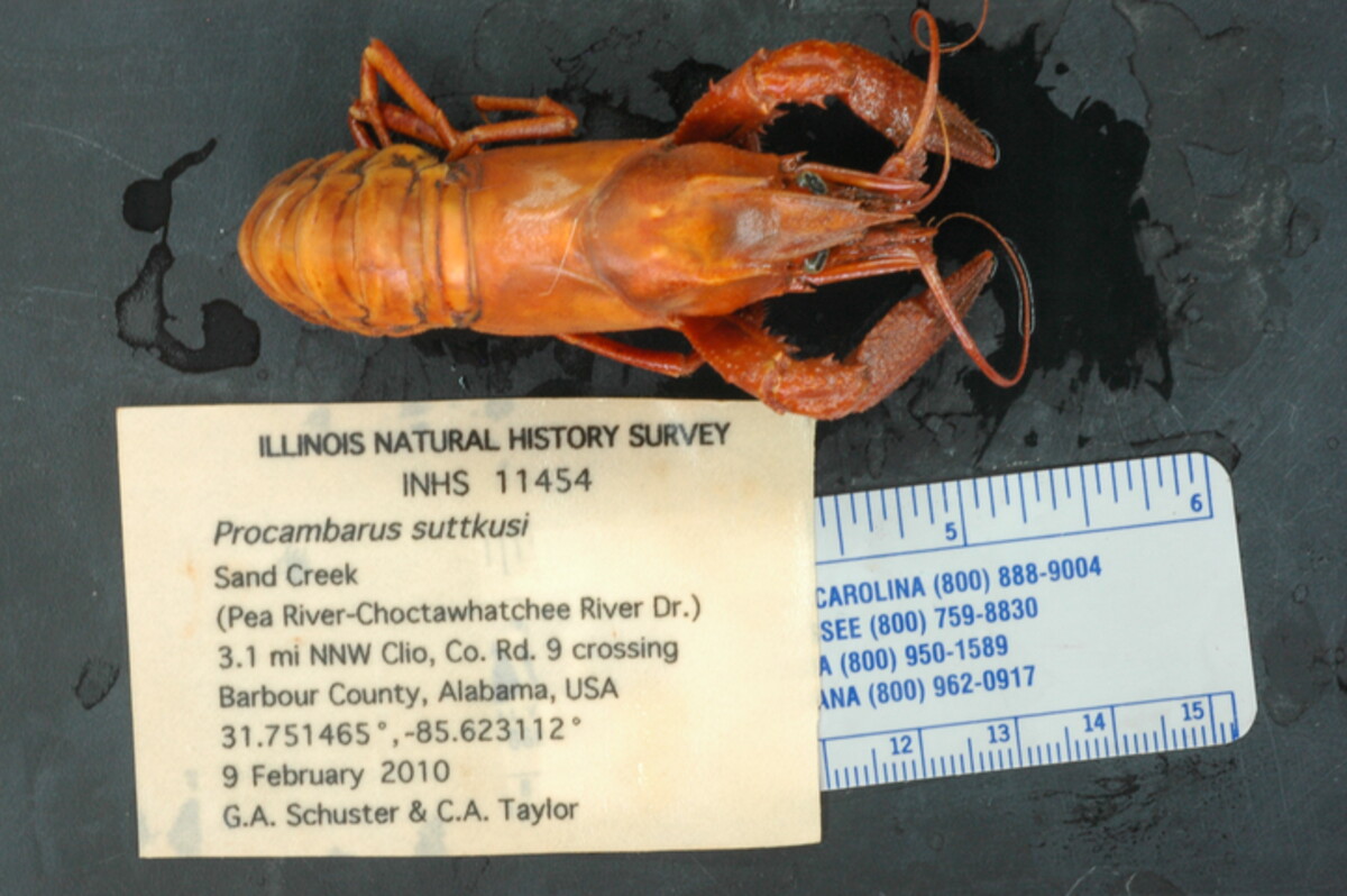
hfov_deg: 22.6
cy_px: 448
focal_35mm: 90
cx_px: 674
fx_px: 3365
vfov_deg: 15.2
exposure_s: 1/1.6
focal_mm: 60
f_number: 29
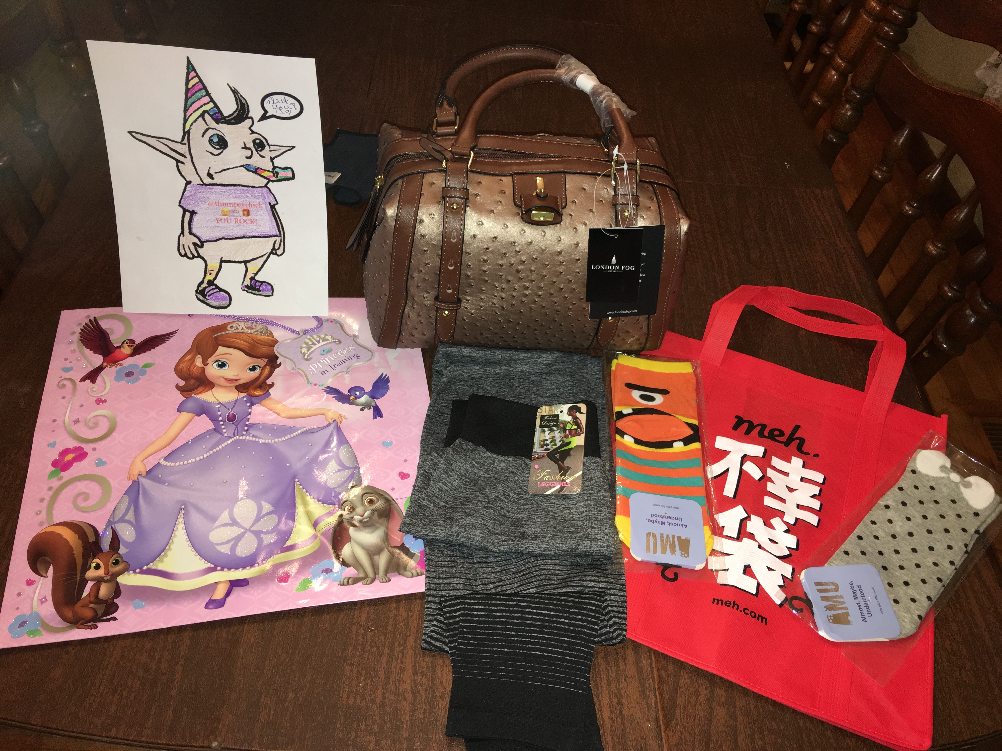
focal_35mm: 29
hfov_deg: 61.7
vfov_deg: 48.2
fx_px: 839
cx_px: 501
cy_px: 376
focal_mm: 4.15
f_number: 2.2
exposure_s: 1/16
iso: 64
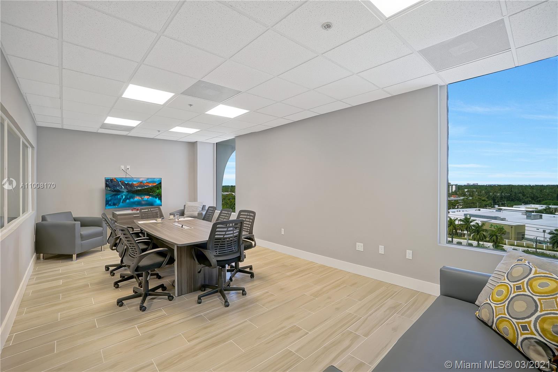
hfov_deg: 100.4
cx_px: 279
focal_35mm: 15
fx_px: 232
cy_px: 186
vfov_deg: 77.3
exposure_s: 1/4
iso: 160
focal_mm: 10
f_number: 9
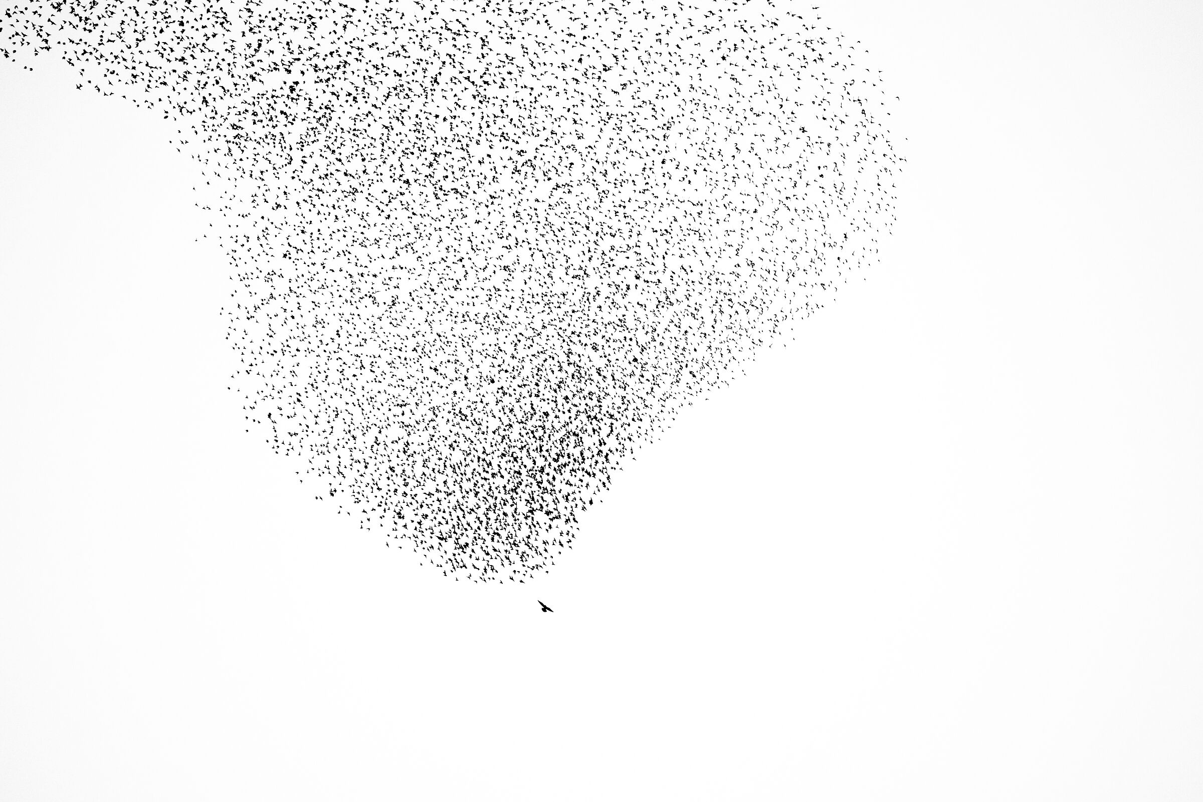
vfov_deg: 1.5
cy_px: 401
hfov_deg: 2.3
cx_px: 602
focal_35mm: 900
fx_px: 30078
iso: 640
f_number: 6.3
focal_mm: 600
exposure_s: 1/640
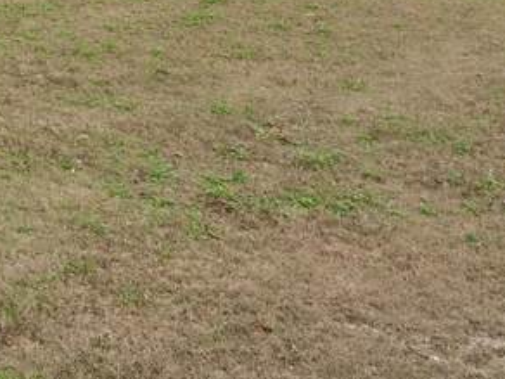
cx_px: -216
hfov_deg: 24.9
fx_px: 919
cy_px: -149
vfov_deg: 20.7
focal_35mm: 63
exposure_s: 1/200
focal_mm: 10
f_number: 9
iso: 200
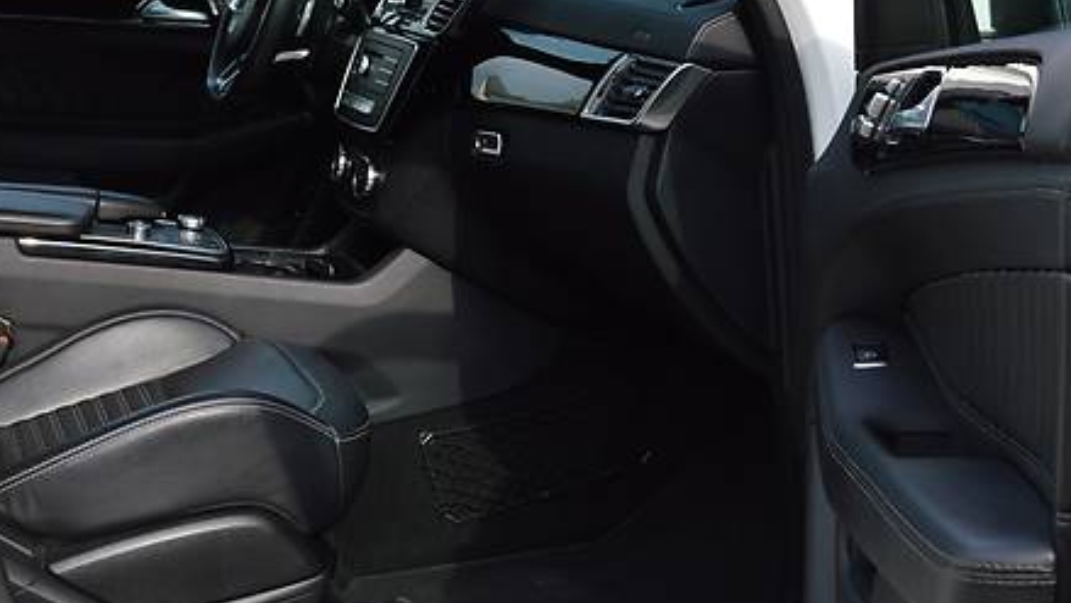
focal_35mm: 63
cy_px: 195
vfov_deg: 19.1
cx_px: 373
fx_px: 1789
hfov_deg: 33.1
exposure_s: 1/160
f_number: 6.3
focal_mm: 22
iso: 100
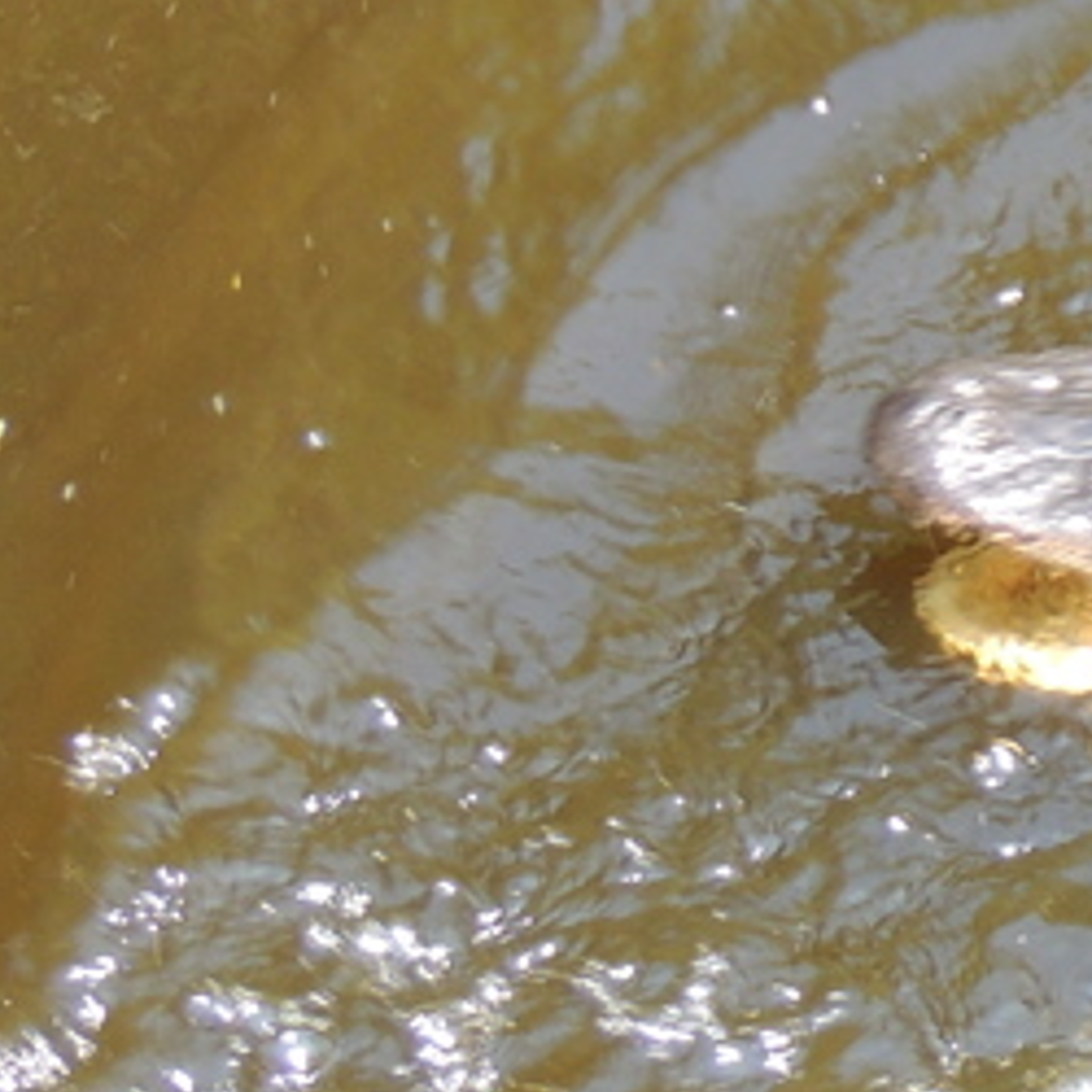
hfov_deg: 7.3
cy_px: -227
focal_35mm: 226
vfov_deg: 7.7
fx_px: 8066
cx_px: 2581
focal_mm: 8.9
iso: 100
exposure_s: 1/80
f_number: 3.6
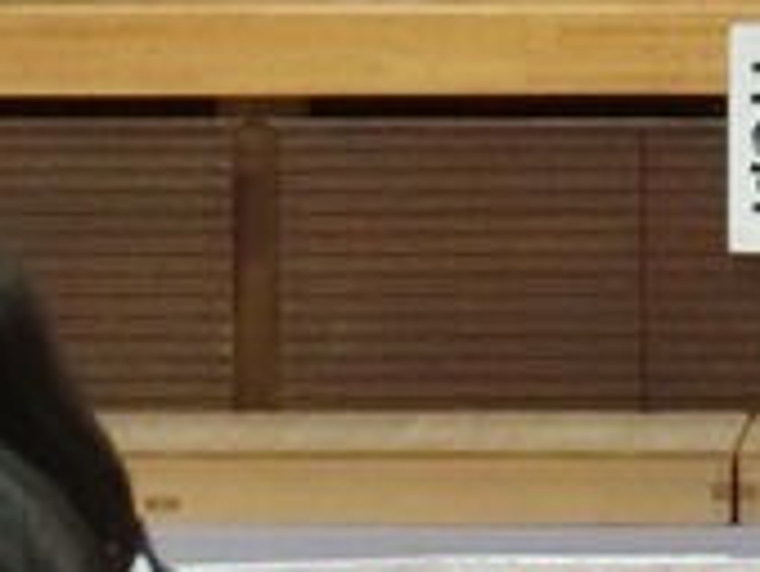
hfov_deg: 3.9
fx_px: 11139
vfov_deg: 2.9
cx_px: 1446
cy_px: -119
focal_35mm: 507
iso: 800
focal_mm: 16.5
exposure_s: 1/60
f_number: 5.6
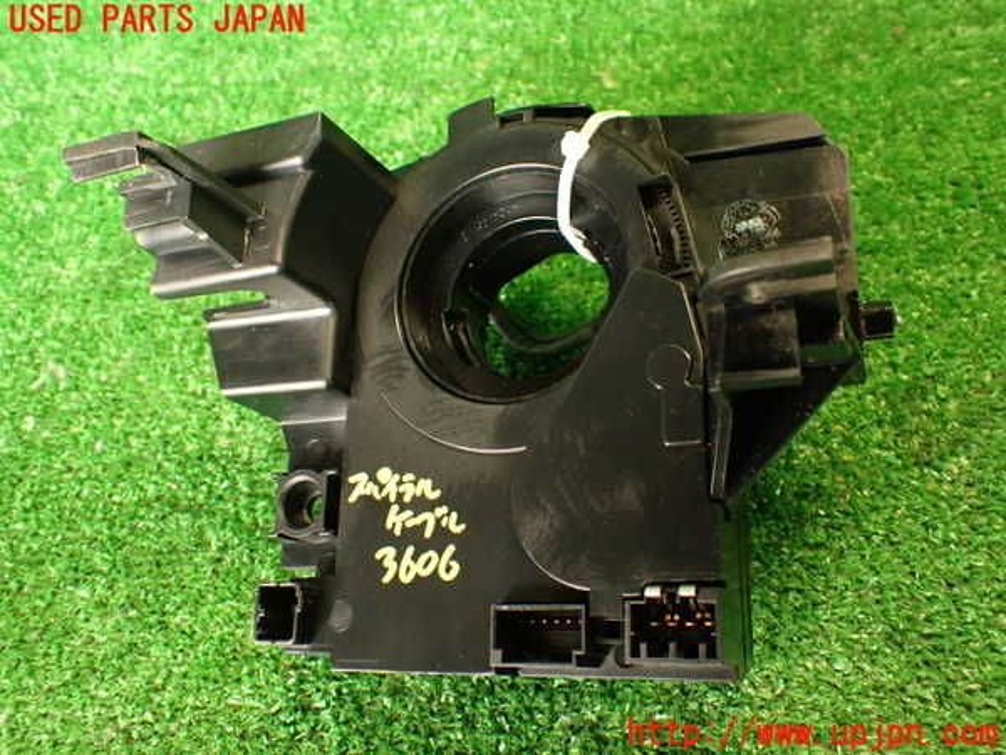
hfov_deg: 56.8
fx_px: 930
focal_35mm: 32
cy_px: 378
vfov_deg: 44.2
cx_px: 503
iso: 500
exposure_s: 1/30
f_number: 2.4
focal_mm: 5.79
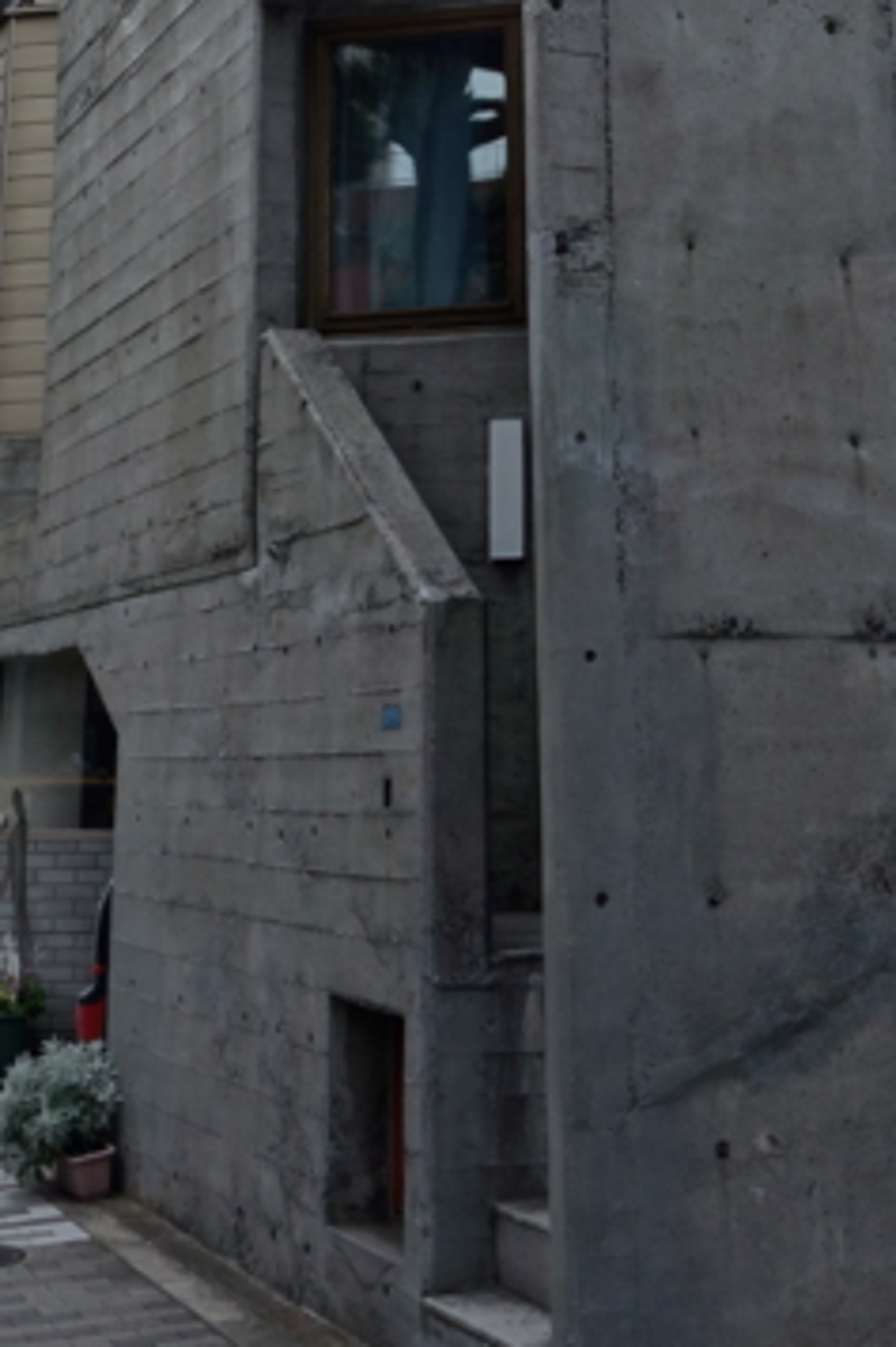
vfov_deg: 29.0
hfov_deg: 21.5
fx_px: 2354
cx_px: 501
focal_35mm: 63
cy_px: -114
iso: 125
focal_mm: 10.4
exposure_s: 1/250
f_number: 5.6
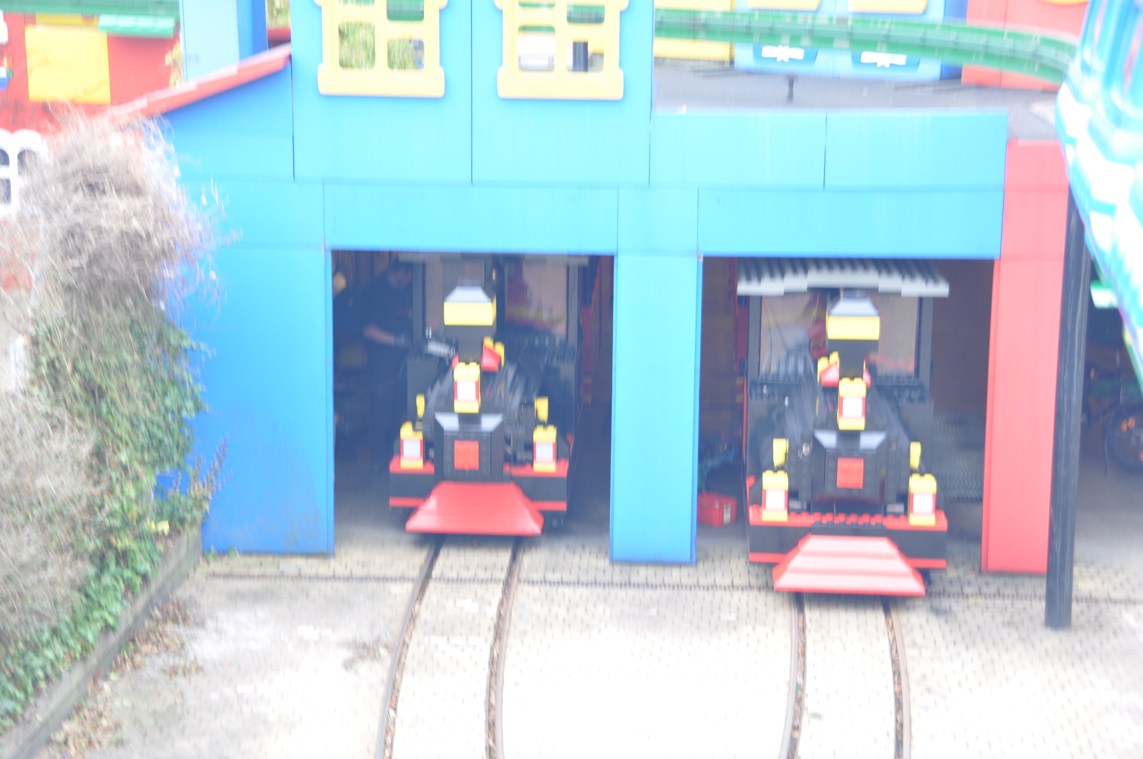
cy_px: 380
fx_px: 2378
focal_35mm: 75
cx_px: 572
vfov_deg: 18.1
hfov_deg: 27.0
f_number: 4.8
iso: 200
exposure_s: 1/40
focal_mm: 50
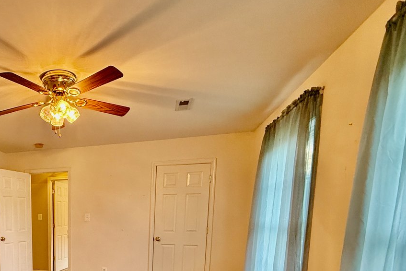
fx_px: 293
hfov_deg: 61.8
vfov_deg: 44.4
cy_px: 252
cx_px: 65
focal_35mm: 26
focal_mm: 2.22
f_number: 2.2
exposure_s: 1/60
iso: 320
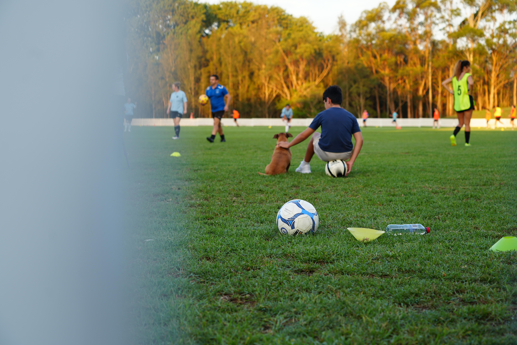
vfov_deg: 22.6
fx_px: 862
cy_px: 172
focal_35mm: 60
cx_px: 259
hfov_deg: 33.4
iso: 100
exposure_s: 1/60
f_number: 4.5
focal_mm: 59
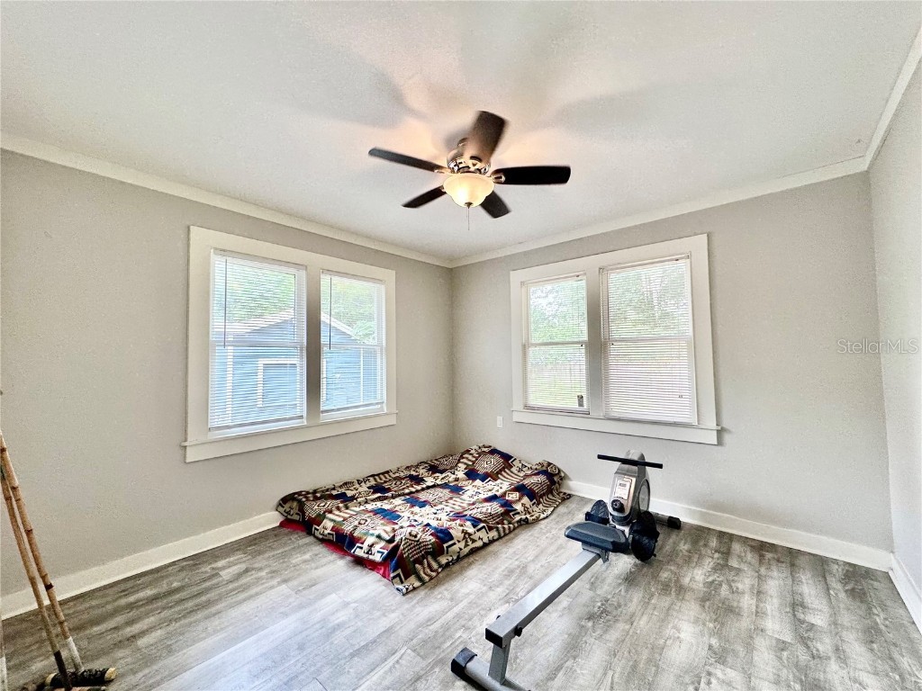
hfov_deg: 102.1
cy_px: 346
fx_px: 373
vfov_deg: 85.7
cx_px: 461
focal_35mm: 14
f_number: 2.2
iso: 125
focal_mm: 2.22
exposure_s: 1/120
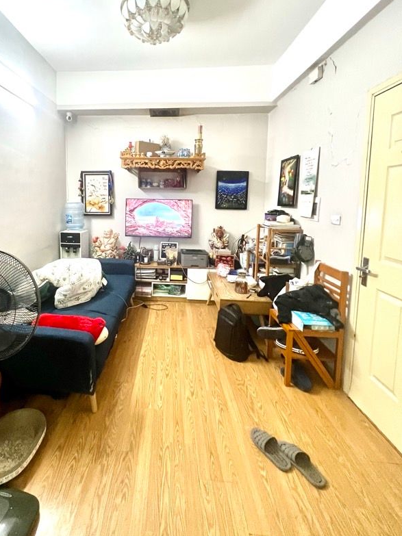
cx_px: 140
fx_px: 263
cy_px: 225
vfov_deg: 90.3
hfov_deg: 72.9
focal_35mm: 17
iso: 250
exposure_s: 1/50
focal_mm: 1.57
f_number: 1.8
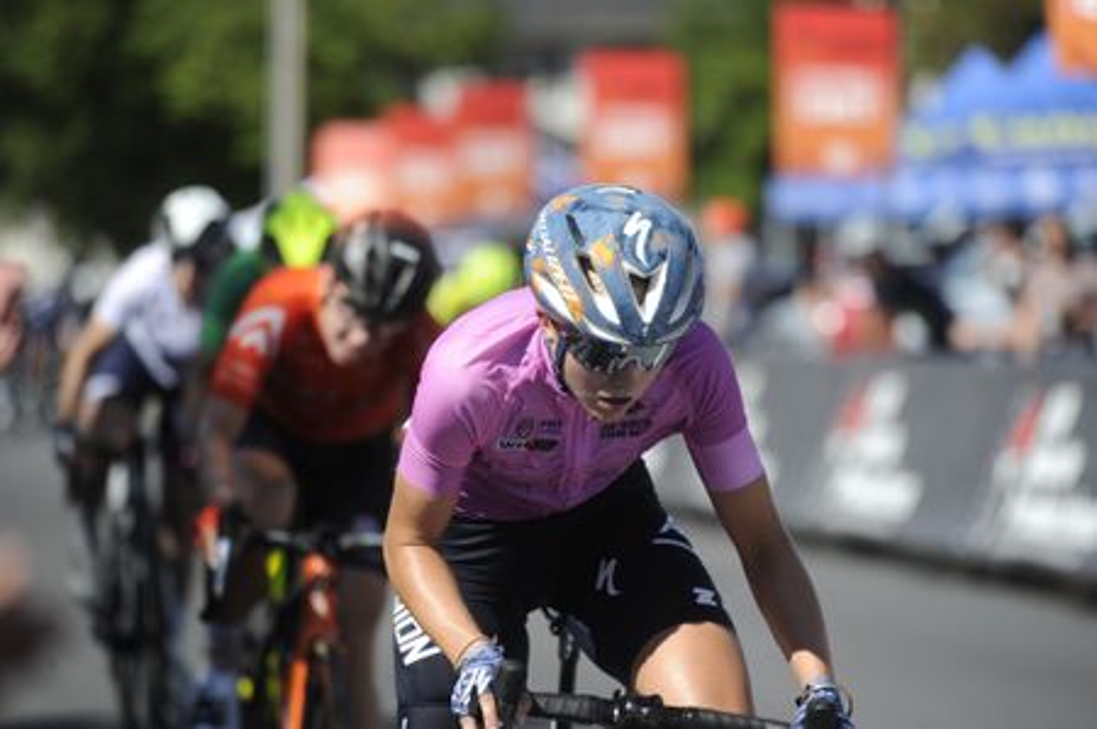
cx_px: 548
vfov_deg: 6.9
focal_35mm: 200
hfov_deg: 10.3
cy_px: 364
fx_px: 6088
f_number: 3.5
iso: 200
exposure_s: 1/1600
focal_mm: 200
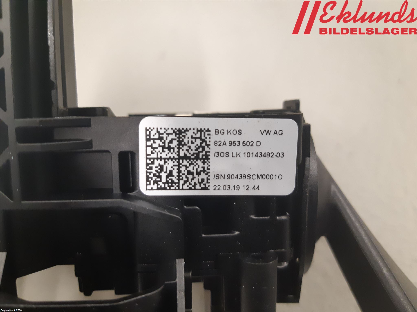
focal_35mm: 26
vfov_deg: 53.1
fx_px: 313
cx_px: 208
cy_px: 156
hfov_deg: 67.3
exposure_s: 1/33
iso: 200
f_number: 1.7
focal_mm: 3.93
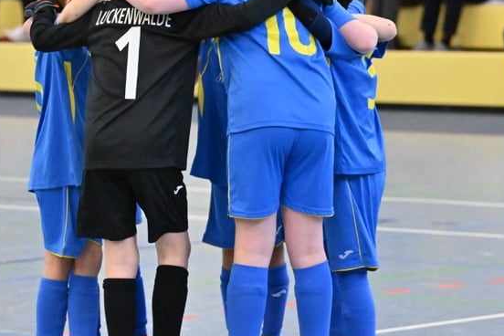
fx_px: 3766
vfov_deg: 5.1
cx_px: 235
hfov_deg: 7.7
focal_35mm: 269
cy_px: 119
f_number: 3.5
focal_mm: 116
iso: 8000
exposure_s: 1/1000
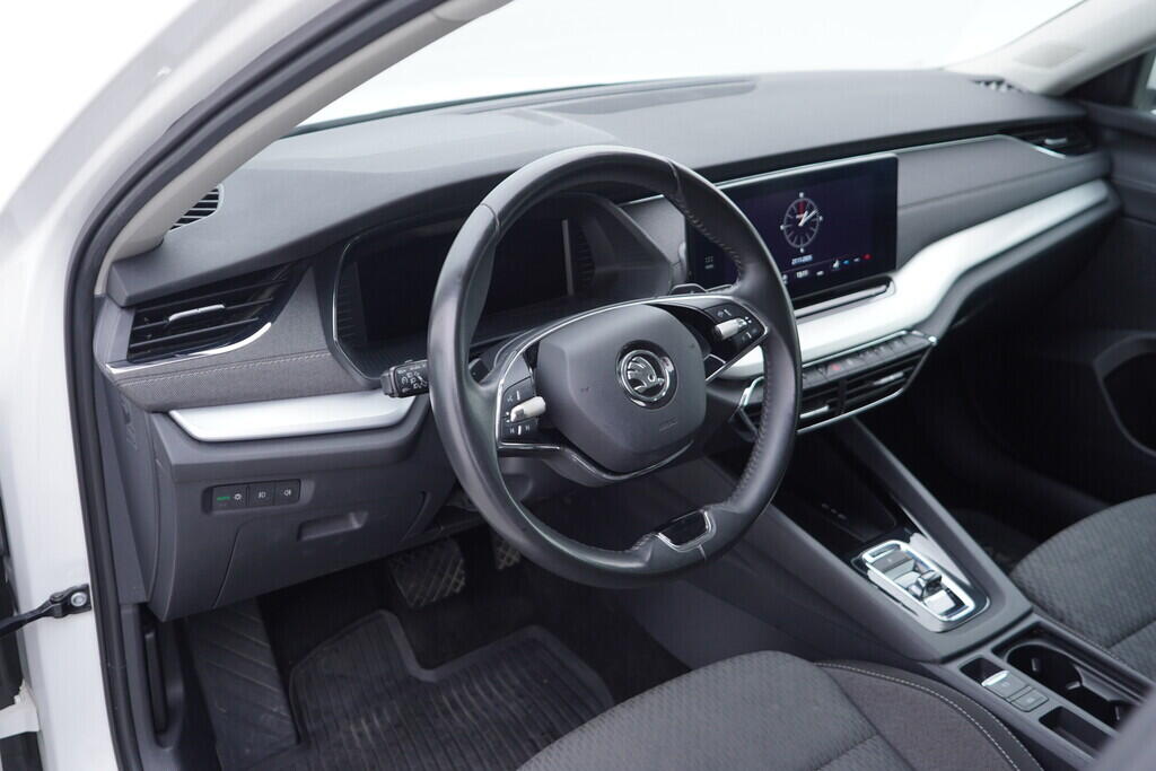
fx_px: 1156
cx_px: 578
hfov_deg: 53.1
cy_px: 386
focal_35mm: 36
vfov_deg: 36.9
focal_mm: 24
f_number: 2.8
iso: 160
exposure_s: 1/40
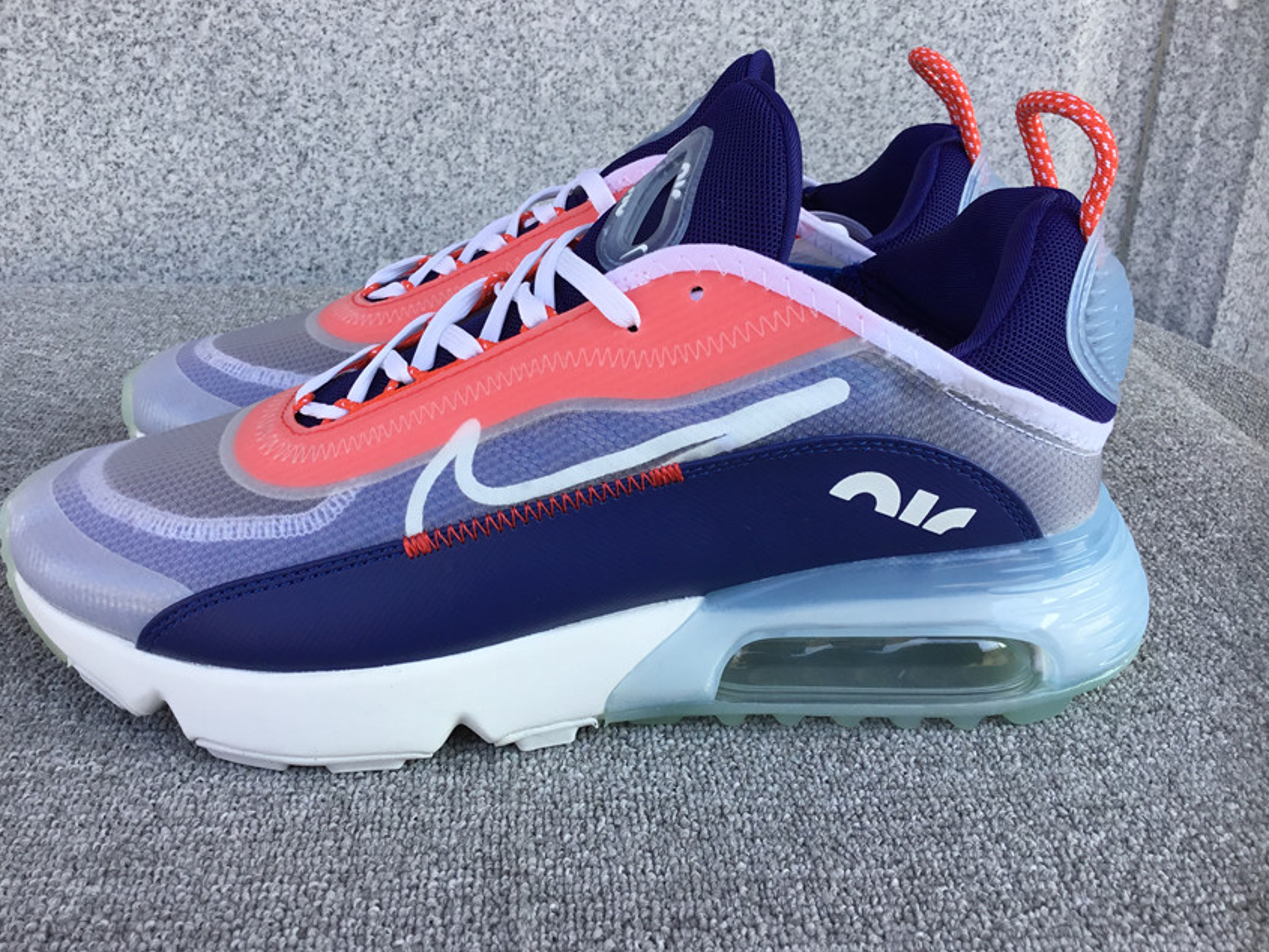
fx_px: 1210
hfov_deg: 55.3
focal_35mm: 33
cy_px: 474
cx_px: 610
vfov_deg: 43.0
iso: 25
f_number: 2.4
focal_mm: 3.3
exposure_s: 1/236
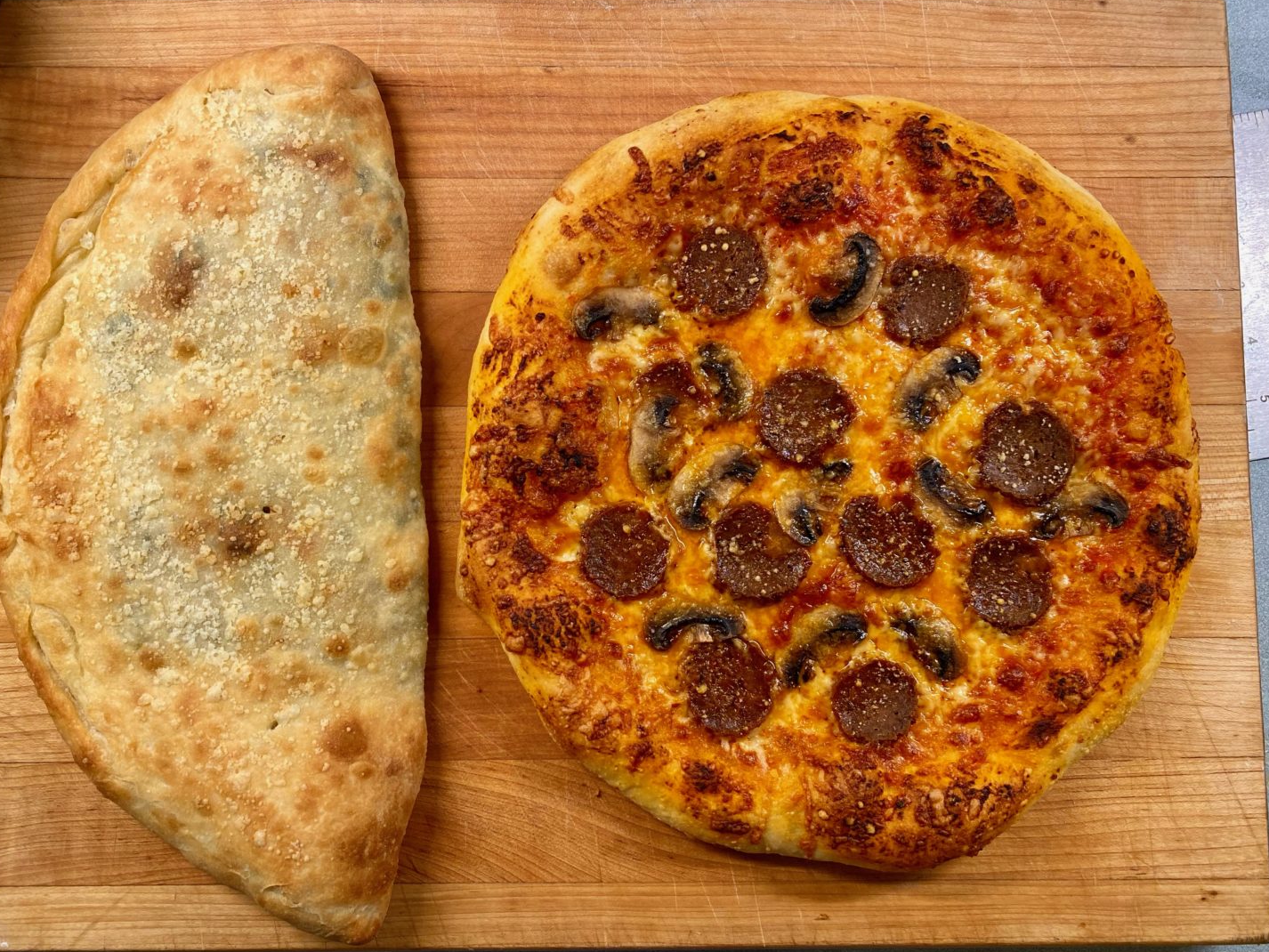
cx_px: 619
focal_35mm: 28
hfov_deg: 63.4
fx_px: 1027
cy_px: 472
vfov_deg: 49.8
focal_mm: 4.25
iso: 125
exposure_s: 1/120
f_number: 1.8
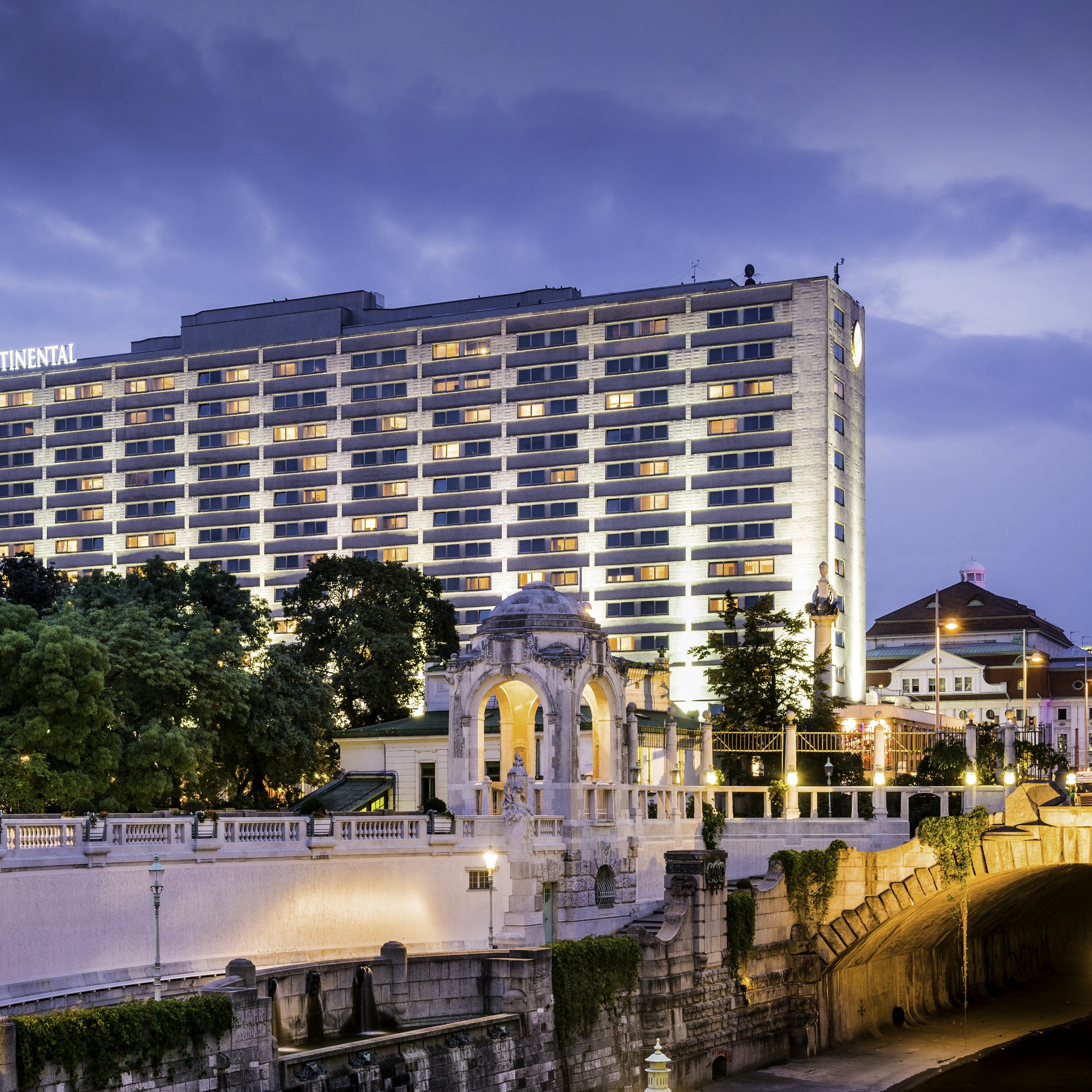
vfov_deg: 33.4
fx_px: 1820
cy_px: 546
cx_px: 432
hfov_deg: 33.3
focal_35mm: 51
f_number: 10
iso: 125
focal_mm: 40
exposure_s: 5
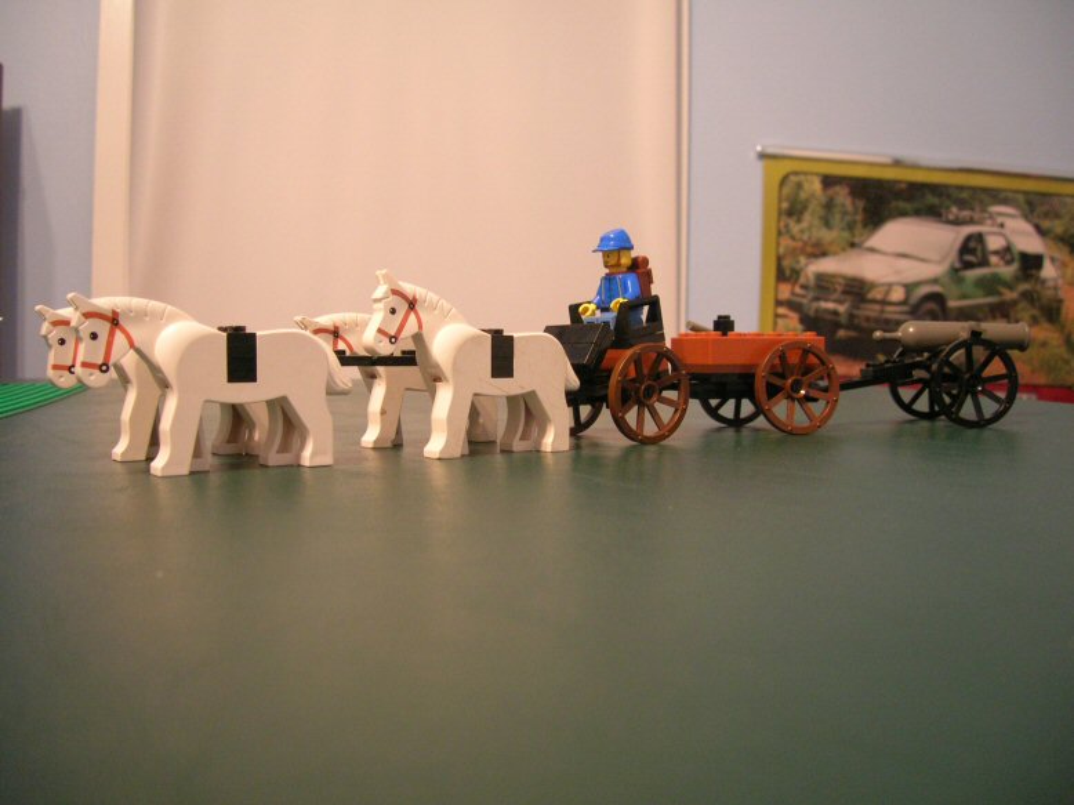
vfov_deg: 41.8
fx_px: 1055
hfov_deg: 54.0
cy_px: 402
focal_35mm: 34
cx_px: 537
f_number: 2.9
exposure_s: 1/3.7
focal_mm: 5.7
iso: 168
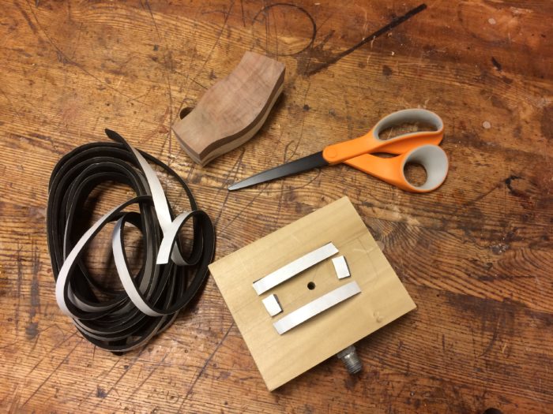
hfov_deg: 61.7
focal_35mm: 29
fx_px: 463
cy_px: 207
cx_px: 276
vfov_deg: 48.2
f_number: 2.2
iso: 40
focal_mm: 4.15
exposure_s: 1/40
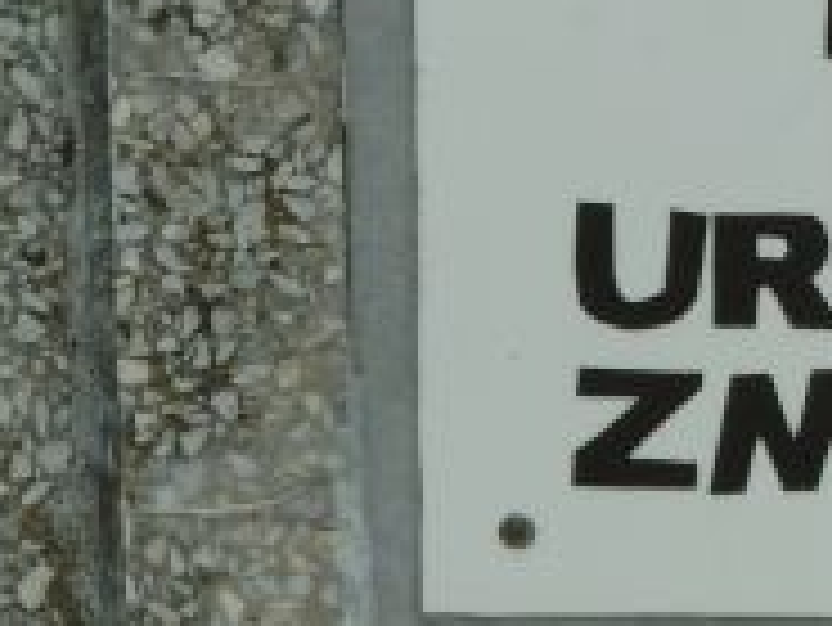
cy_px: 0
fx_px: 10630
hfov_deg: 4.5
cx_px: 1102
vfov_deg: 3.4
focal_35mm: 442
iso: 80
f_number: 4.4
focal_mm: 21
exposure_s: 1/320
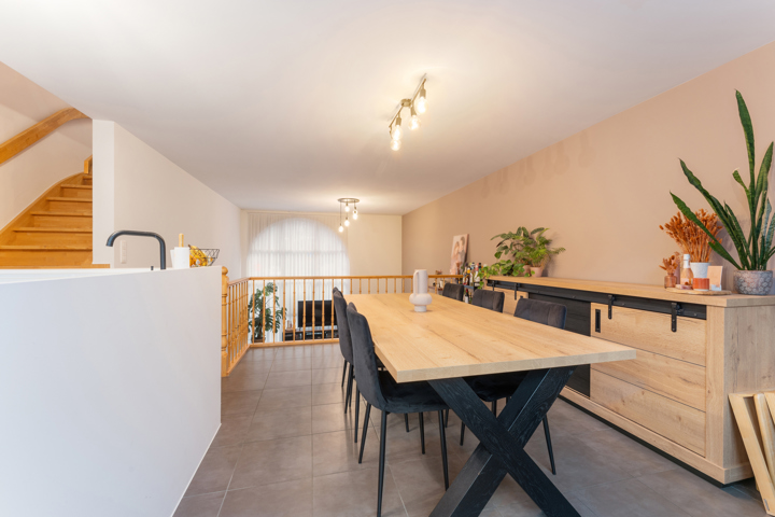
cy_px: 258
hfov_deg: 101.1
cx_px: 388
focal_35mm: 15
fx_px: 319
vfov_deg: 78.1
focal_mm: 14.8
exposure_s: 3.2
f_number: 11
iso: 250
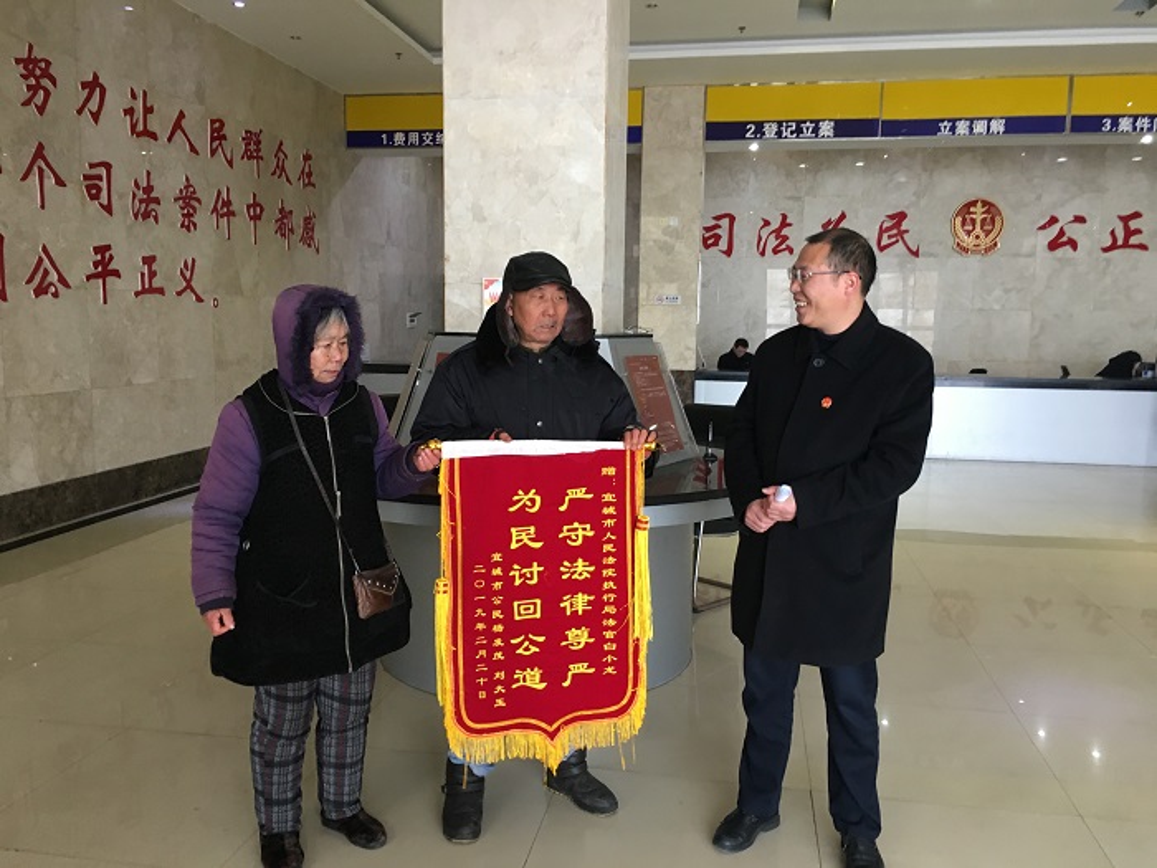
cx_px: 578
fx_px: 969
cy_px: 434
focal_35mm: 29
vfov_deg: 48.2
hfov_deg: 61.7
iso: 125
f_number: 2.2
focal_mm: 4.15
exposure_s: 1/33
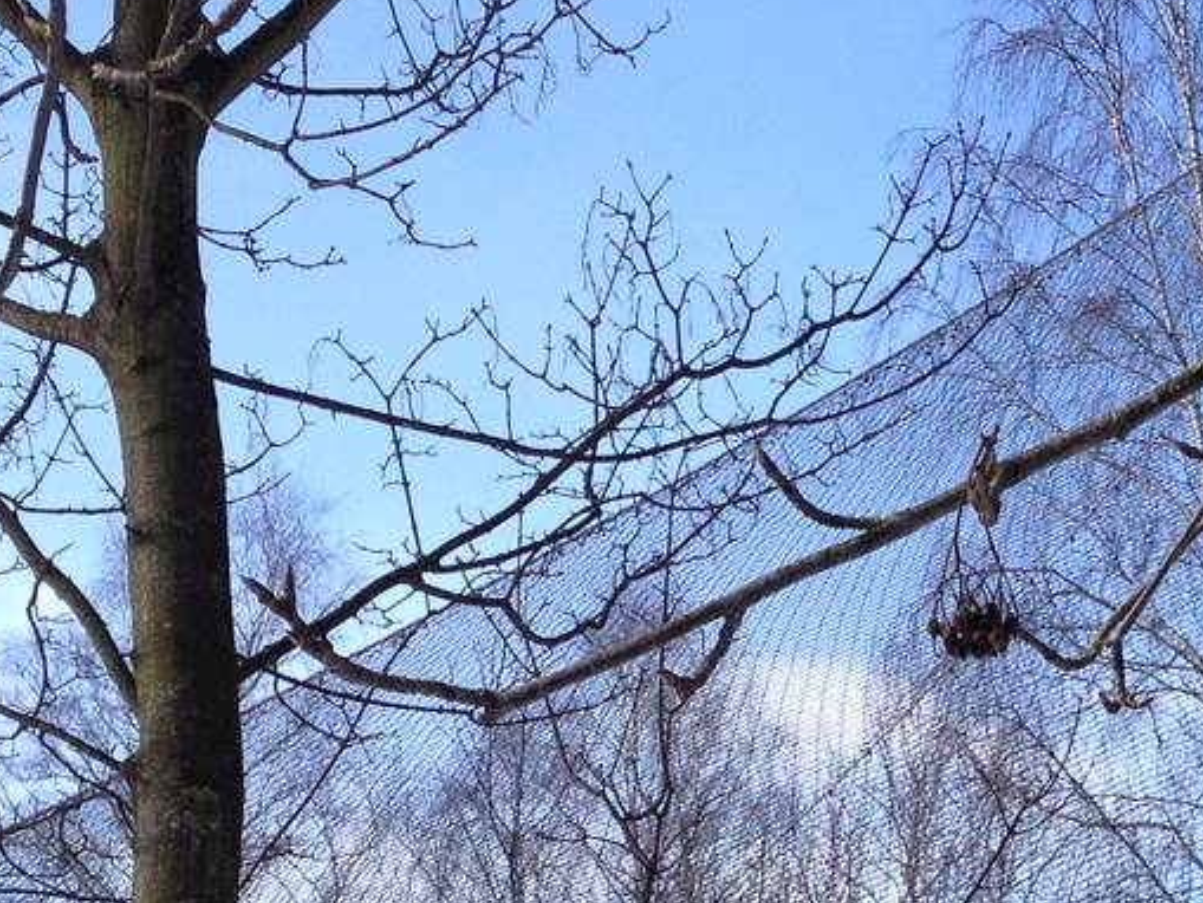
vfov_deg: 13.3
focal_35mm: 110
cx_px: 952
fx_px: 3824
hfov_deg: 17.7
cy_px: 927
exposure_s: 1/1042
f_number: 2.4
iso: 50
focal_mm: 4.28
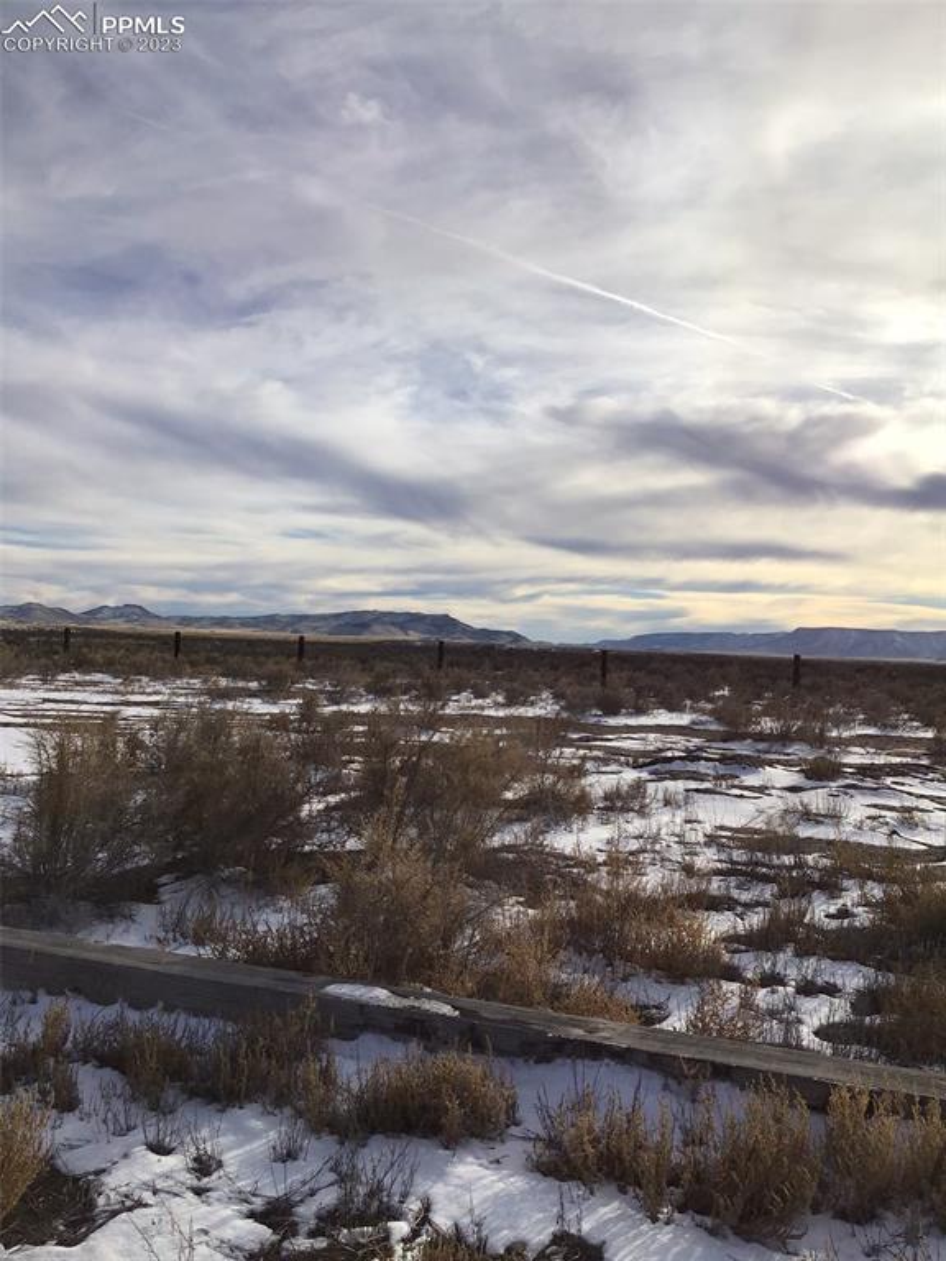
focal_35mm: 31
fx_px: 1130
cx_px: 473
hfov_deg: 45.4
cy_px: 630
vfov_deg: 58.4
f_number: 2.4
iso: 25
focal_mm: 3.3
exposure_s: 1/3401
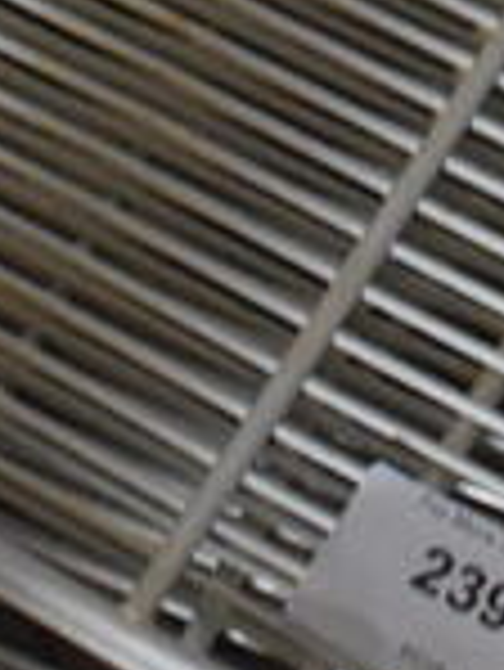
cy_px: -596
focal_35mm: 159
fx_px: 3082
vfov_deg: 11.4
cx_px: 333
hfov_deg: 9.3
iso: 4500
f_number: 3.5
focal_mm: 18
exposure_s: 1/125
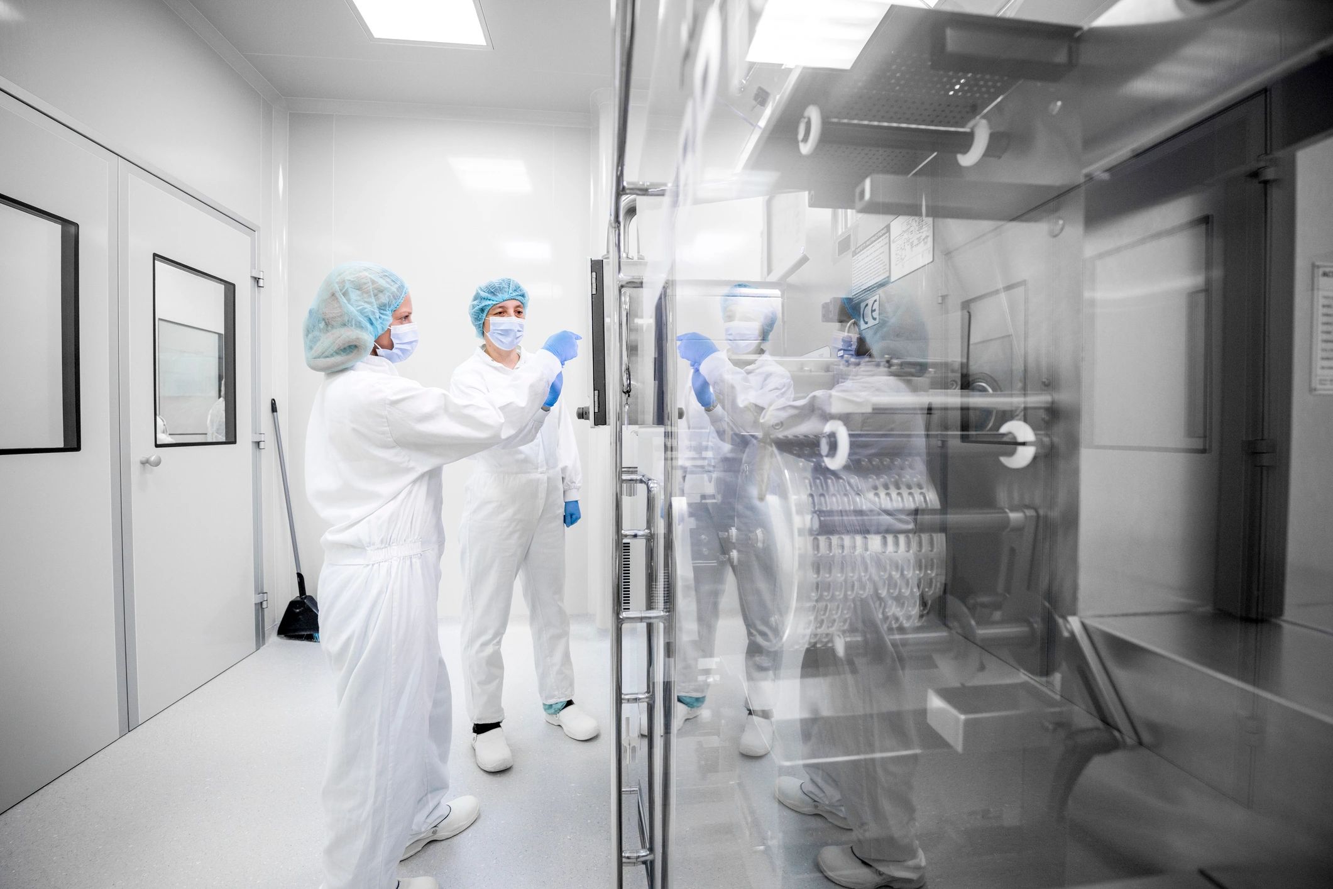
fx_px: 518
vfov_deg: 81.2
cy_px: 444
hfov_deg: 104.3
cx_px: 666
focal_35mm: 14
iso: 640
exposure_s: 1/160
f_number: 2.8
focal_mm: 14
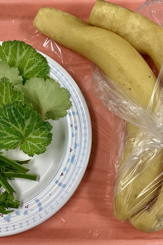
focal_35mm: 44
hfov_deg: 30.5
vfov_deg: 44.5
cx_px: 66
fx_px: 299
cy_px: 122
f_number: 2.4
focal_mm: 3.3
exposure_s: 1/60
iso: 64
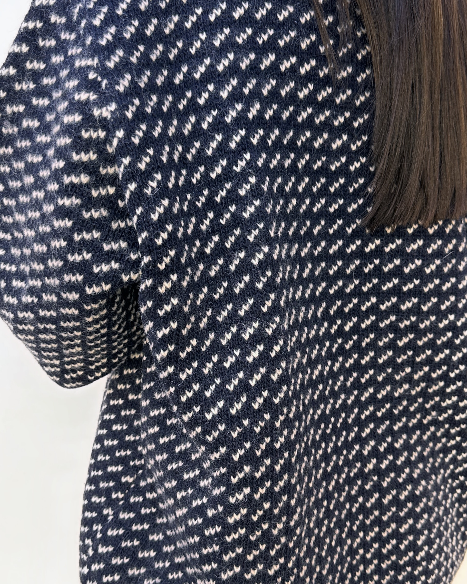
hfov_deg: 41.1
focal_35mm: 36
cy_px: 305
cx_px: 266
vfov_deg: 50.3
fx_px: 622
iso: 80
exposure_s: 1/159
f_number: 1.78
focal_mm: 6.86
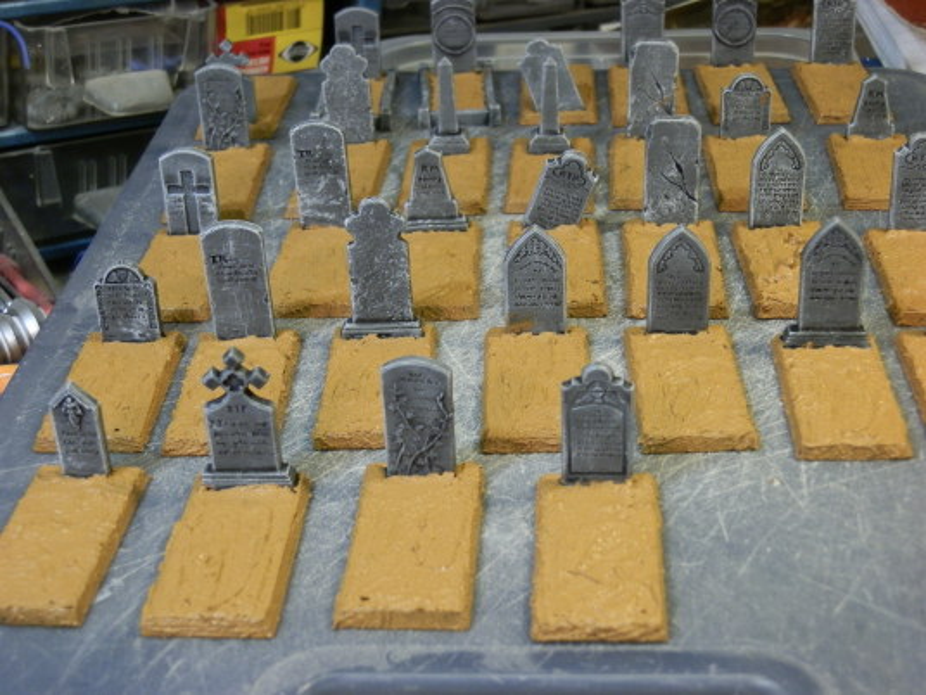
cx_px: 463
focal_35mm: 61
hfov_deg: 31.7
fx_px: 1632
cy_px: 348
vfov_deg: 24.0
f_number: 3.7
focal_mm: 10.99
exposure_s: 1/15
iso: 200
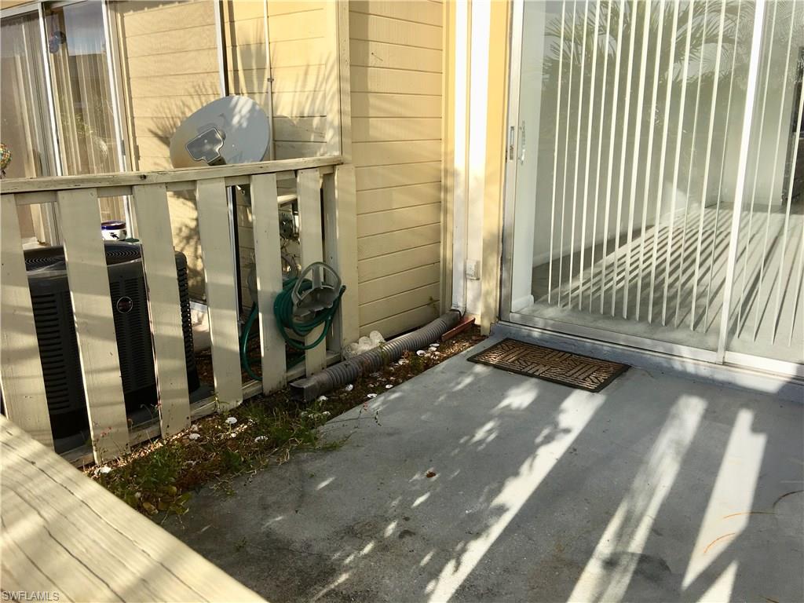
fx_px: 674
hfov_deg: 61.7
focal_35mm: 29
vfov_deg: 48.2
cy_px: 302
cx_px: 402
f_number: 2.2
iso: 25
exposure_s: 1/1261
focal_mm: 4.15
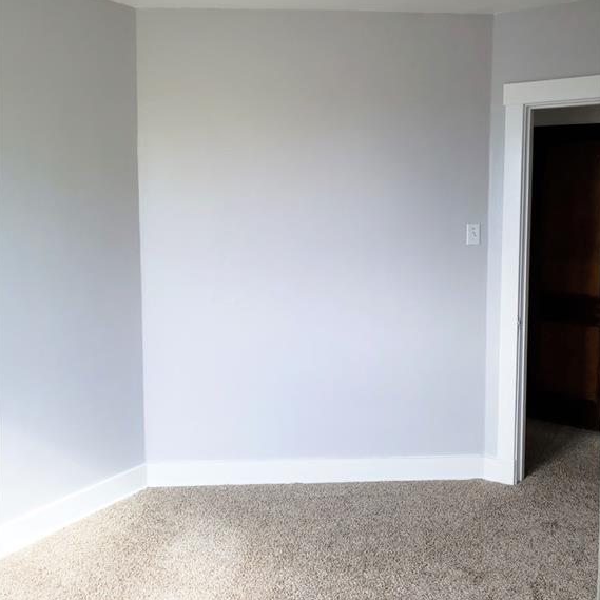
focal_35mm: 31
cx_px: 299
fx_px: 608
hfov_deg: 52.5
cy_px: 248
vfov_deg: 52.3
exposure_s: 1/60
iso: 64
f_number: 1.5
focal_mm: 4.3
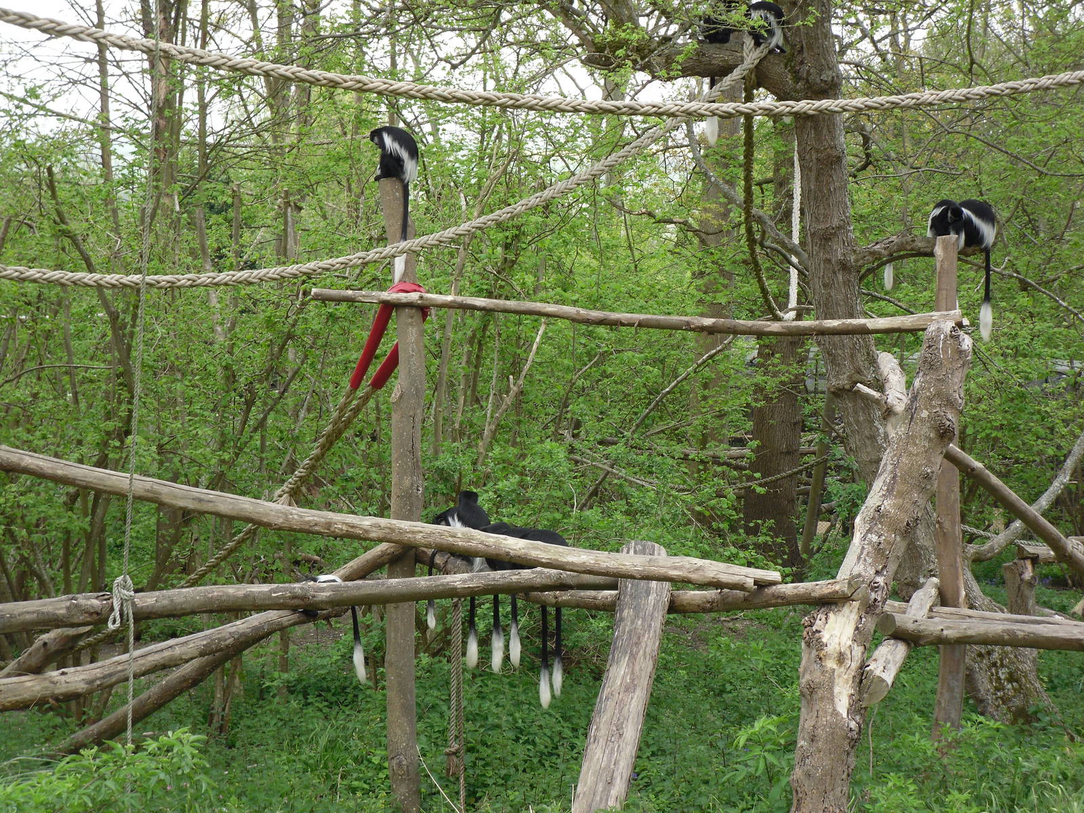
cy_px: 406
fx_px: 2255
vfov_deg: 20.4
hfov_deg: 27.0
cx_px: 542
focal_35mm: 72
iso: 100
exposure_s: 1/86
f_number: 4.6
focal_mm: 13.5
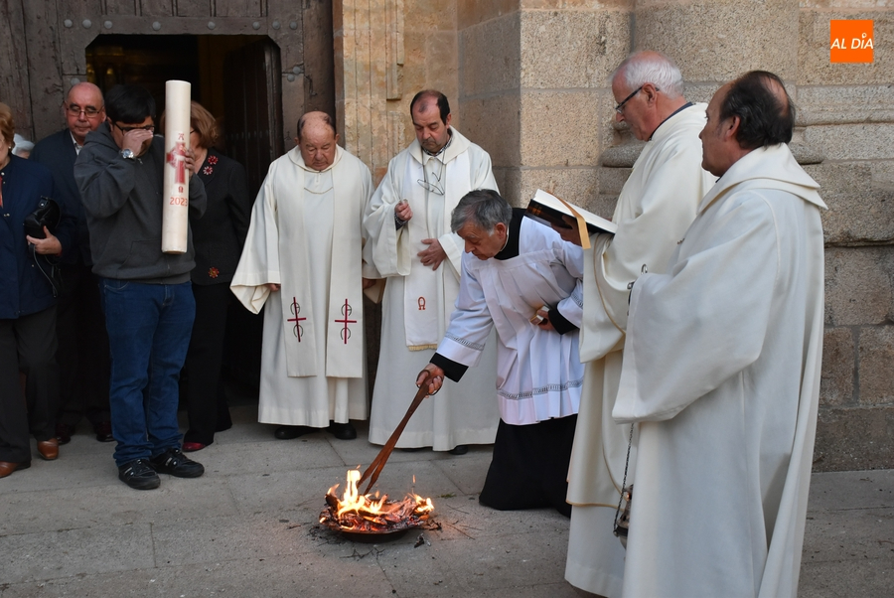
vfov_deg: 26.5
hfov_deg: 38.8
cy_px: 299
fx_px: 1268
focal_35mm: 51
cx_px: 447
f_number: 4.2
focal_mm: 34
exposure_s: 1/60
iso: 800
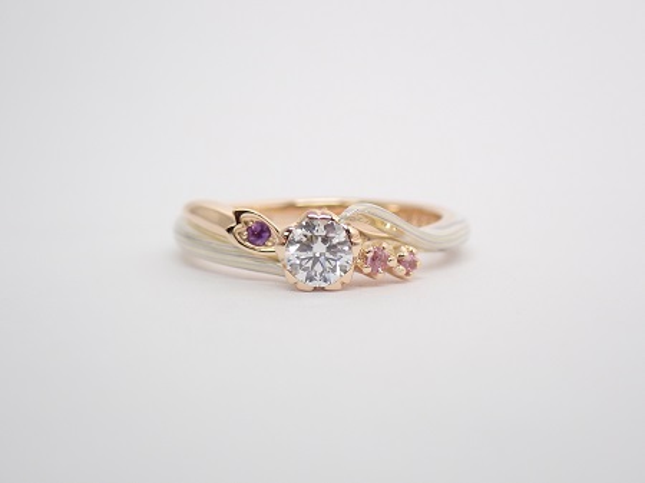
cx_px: 322
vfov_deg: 18.0
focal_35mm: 82
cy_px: 242
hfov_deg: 23.8
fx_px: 1527
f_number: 4.3
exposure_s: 1/125
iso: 200
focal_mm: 14.62
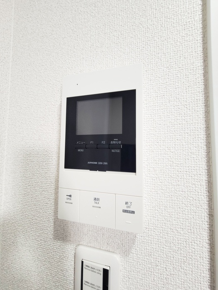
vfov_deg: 106.2
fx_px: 109
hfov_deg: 89.9
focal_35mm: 13
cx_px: 109
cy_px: 145
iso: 160
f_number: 2.2
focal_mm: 2.2
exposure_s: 1/50
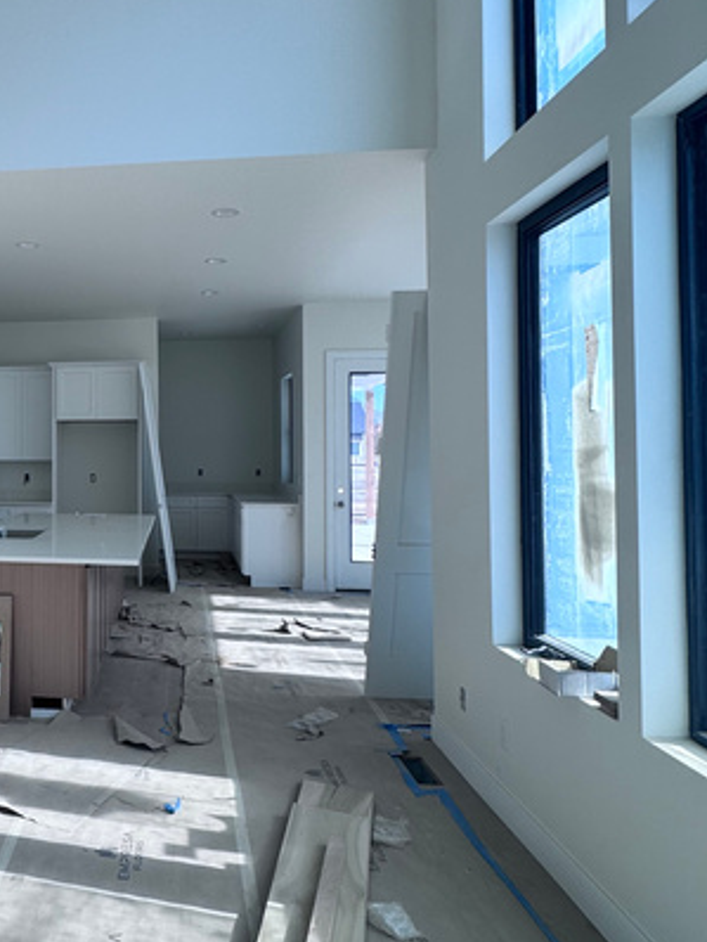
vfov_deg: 65.2
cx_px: 66
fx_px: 734
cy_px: 438
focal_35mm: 27
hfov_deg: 46.3
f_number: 2.2
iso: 40
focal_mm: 2.22
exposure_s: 1/600
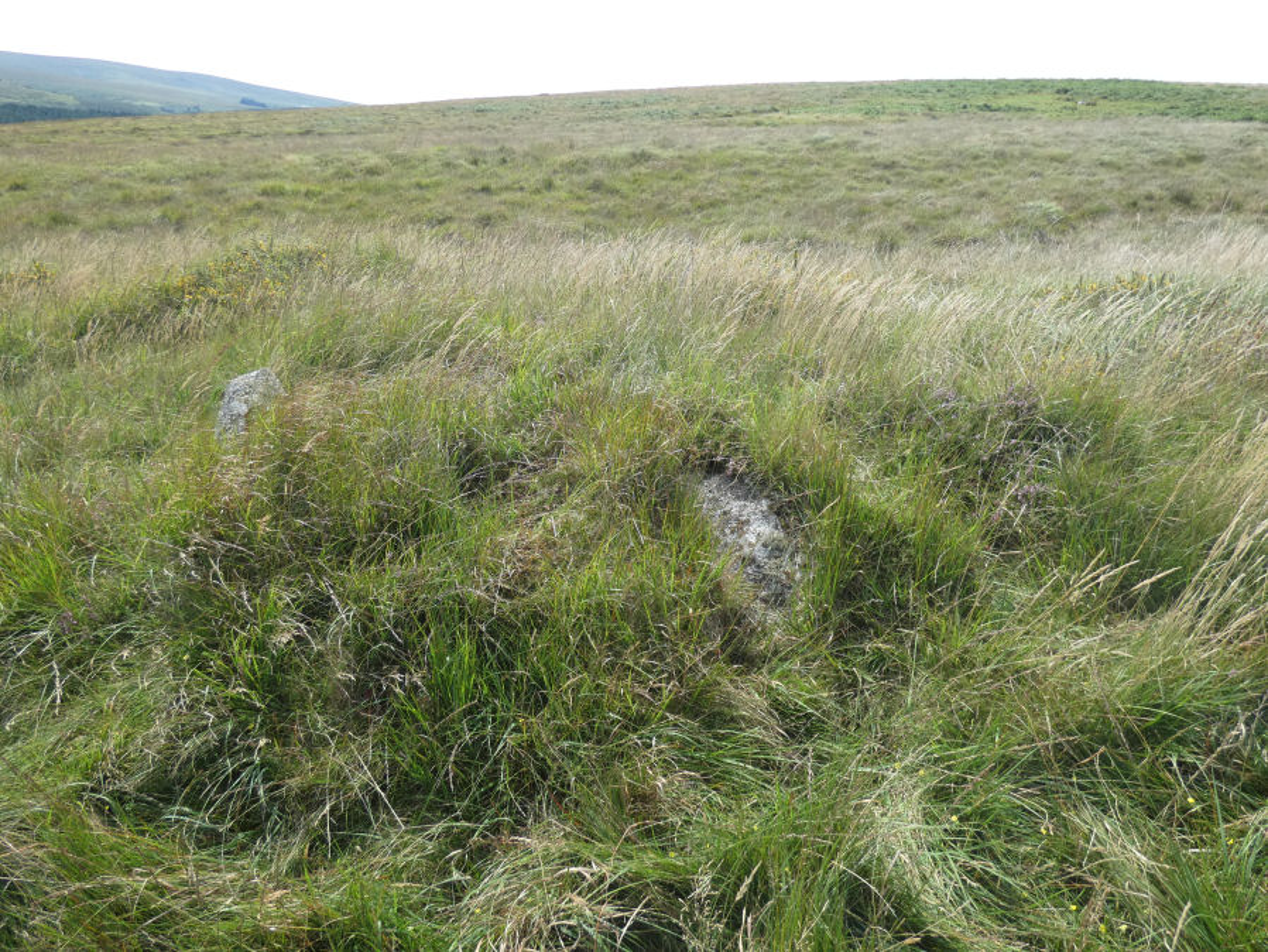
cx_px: 634
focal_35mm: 20
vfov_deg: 66.0
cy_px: 476
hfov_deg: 81.7
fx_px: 733
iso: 80
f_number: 2.8
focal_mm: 3.6
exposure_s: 1/800
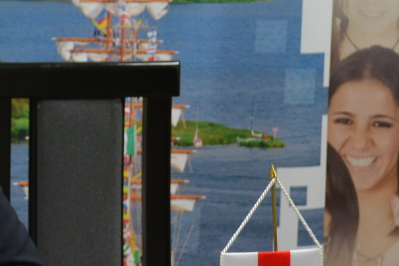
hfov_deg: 11.1
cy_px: 47
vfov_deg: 7.5
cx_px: -110
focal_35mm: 182
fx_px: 2015
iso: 400
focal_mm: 35
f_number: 5
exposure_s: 1/30
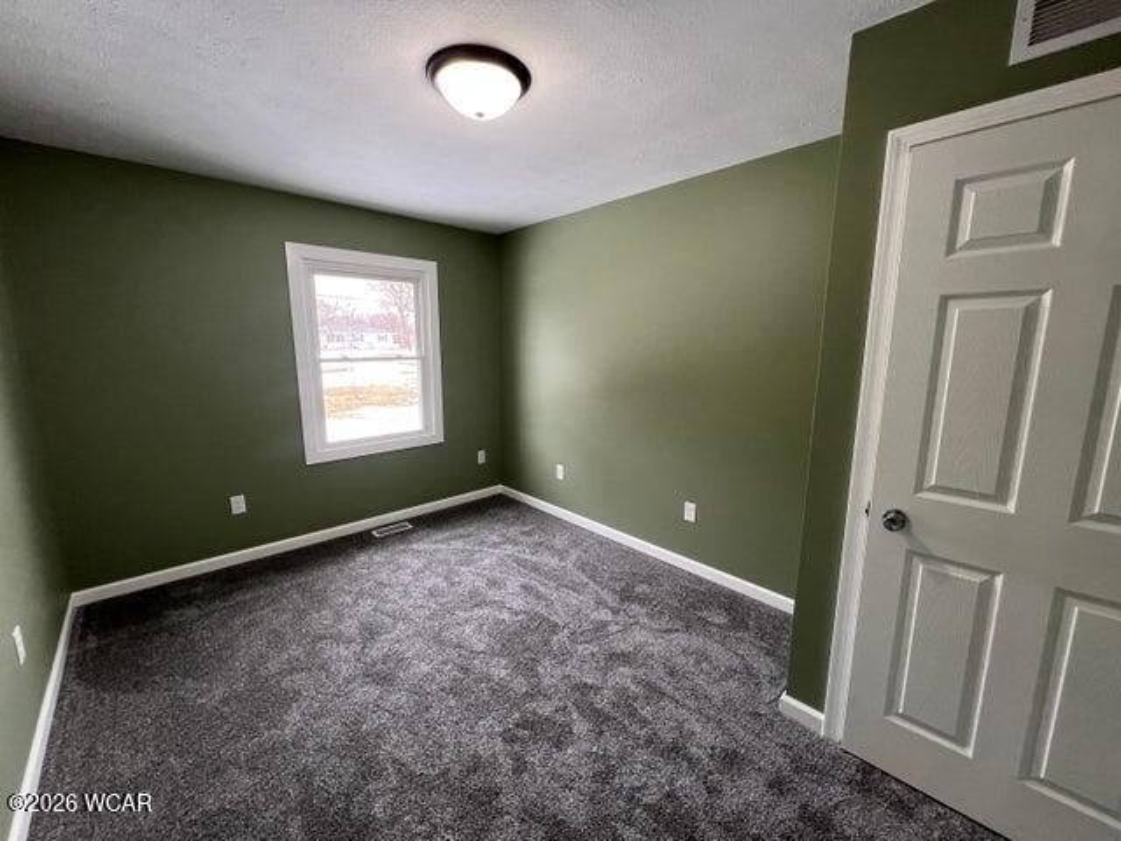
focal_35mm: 13
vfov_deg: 89.9
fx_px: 421
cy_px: 420
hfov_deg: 106.2
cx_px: 560
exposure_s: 1/120
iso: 200
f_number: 1.8
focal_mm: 1.57
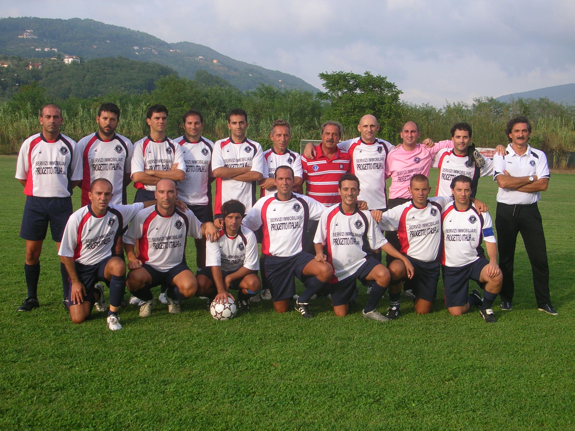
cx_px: 288
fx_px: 797
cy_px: 216
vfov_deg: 30.2
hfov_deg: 39.7
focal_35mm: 48
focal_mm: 8
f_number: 3.2
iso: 50
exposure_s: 1/350
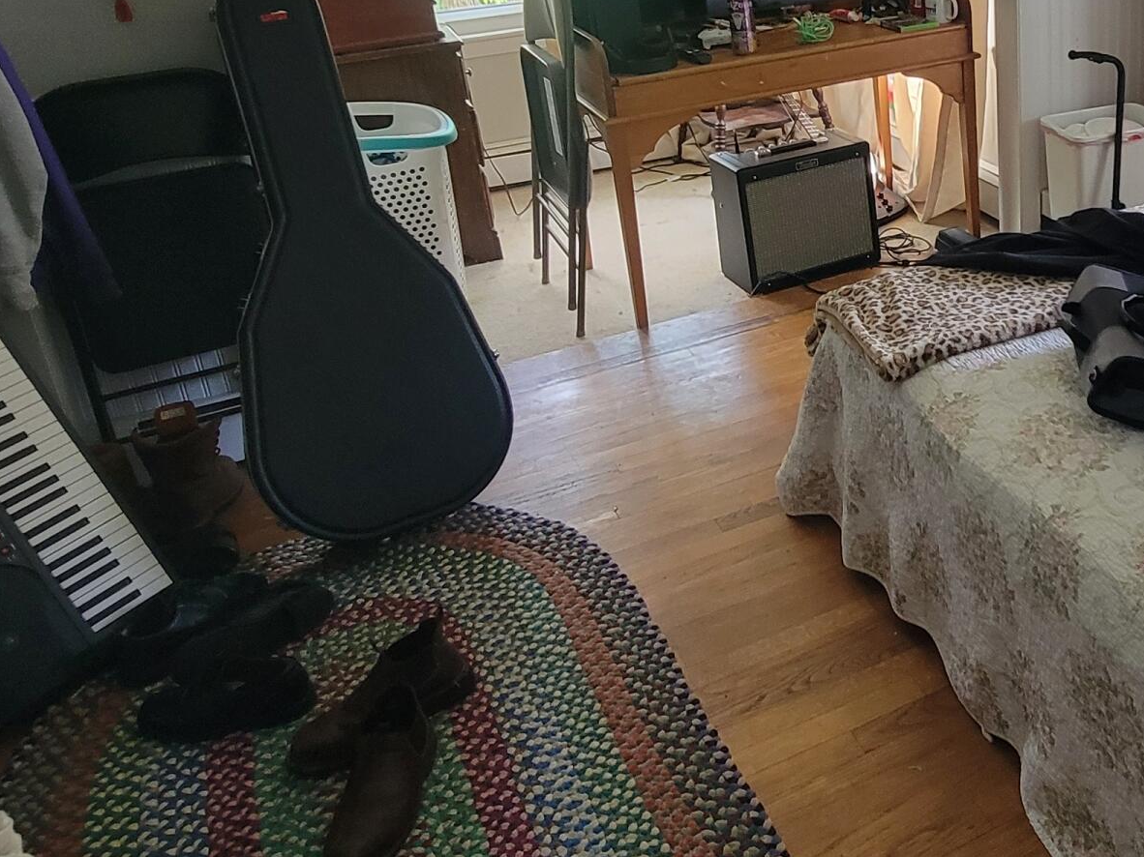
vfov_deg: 41.3
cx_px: 953
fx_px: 1090
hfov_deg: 51.1
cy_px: 182
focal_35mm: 33
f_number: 2.2
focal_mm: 2.2
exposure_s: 1/60
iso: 200
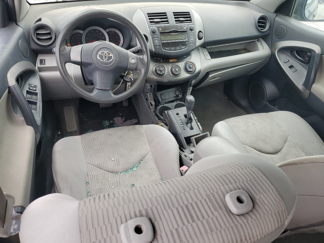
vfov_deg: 53.1
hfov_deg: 67.3
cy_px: 122
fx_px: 243
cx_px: 162
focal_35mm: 26
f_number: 1.5
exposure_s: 1/154
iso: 50
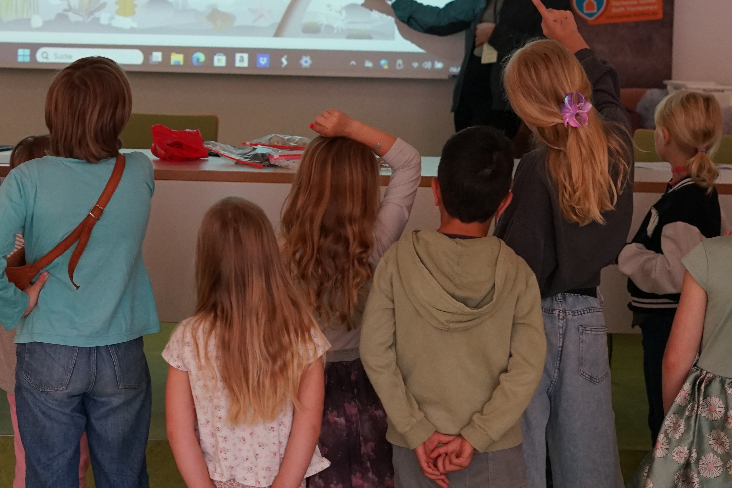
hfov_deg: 20.2
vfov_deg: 13.6
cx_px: 161
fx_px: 2033
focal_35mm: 100
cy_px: 114
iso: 1600
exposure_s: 1/160
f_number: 3.2
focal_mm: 50
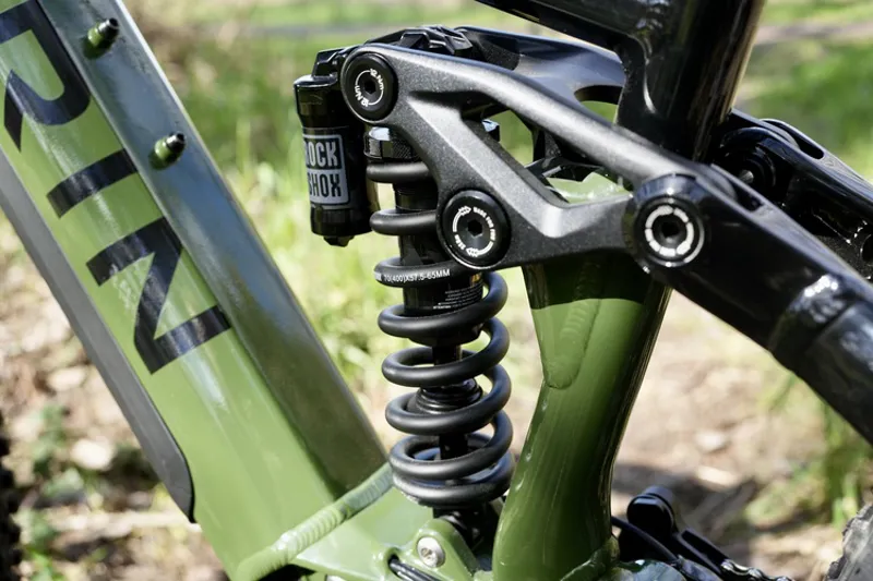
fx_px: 970
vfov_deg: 33.4
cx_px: 436
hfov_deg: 48.5
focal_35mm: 40
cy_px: 290
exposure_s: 1/50
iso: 100
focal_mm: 40
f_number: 5.6
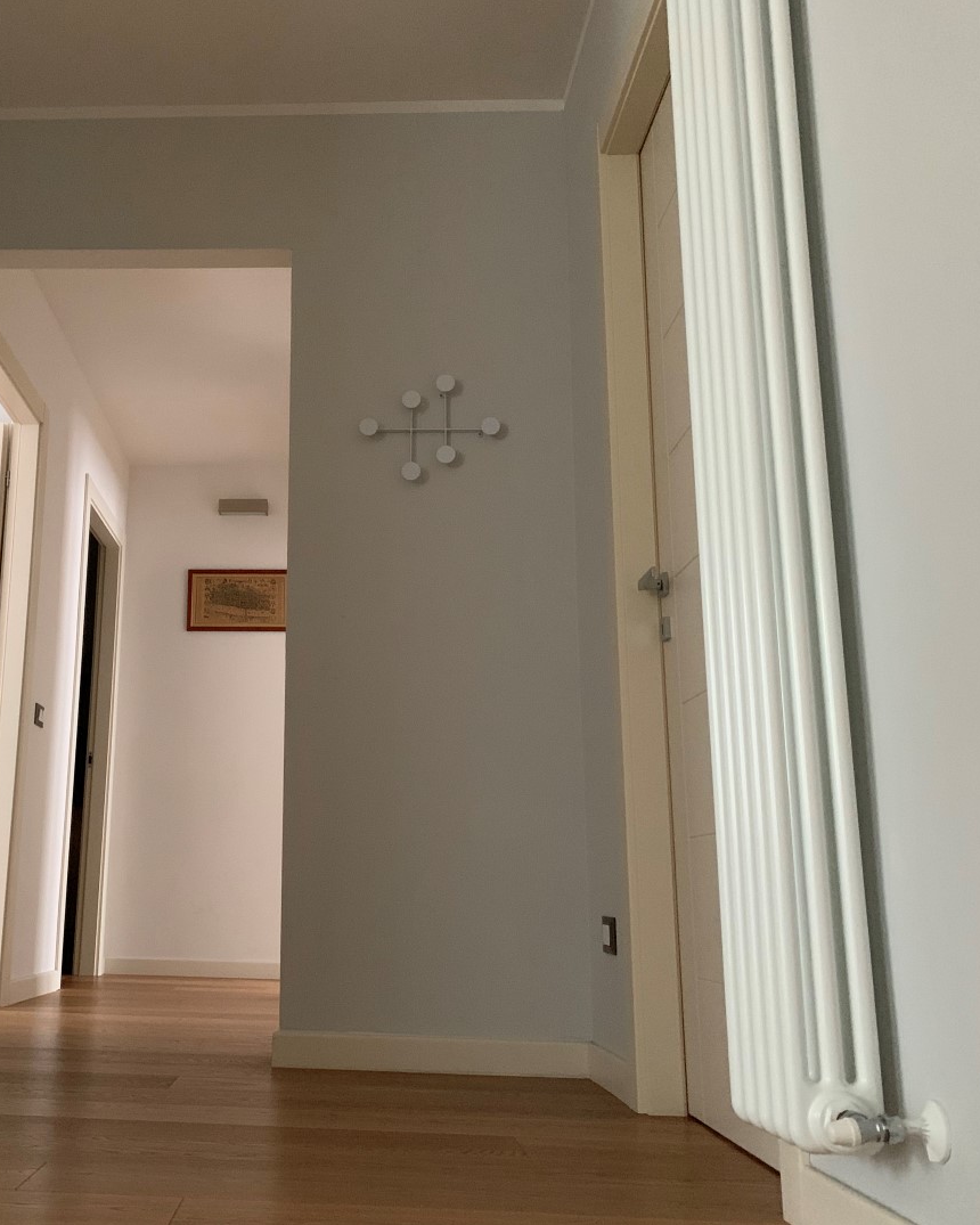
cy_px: 612
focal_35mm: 34
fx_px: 1233
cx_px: 247
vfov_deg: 52.8
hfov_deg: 42.1
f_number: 1.8
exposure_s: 1/30
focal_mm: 4.25
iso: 640
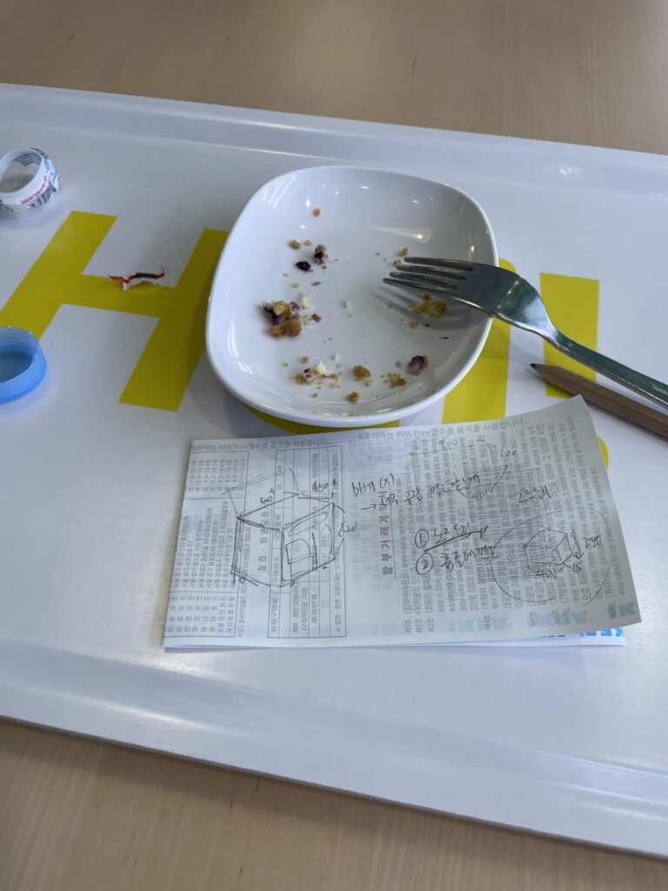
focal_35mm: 26
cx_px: 334
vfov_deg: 67.3
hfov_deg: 53.1
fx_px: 669
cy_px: 446
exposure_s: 1/127
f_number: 1.6
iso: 32
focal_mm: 4.2
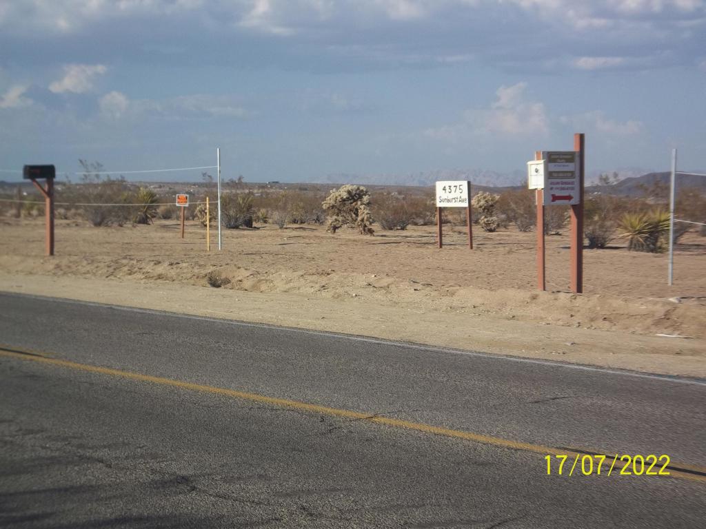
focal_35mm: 74
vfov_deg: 19.9
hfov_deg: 26.3
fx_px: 1509
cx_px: 353
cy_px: 264
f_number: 9.8
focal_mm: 13.2
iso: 80
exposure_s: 1/200
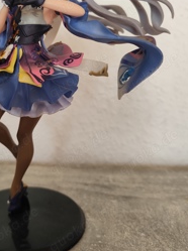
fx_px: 269
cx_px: 45
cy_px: 91
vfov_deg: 49.6
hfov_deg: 37.6
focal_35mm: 37
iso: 500
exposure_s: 1/100
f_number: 1.65
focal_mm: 6.14
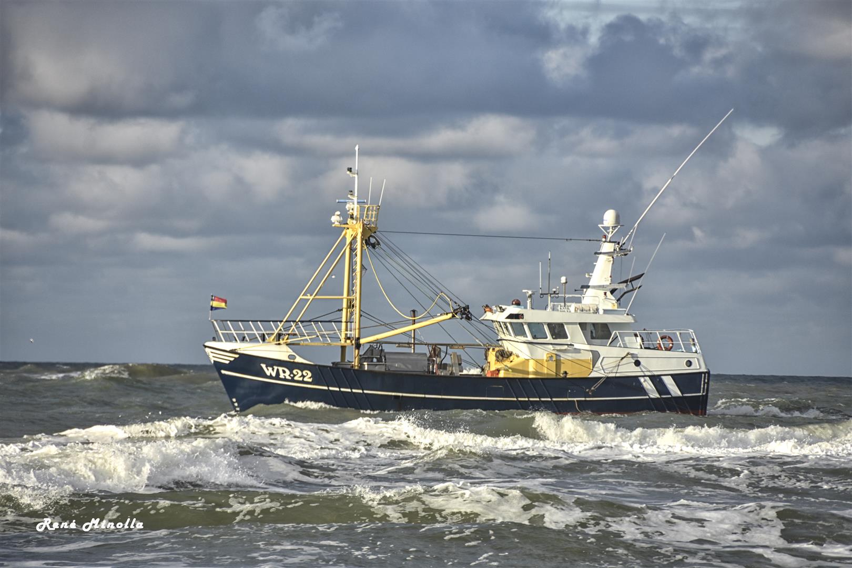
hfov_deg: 6.9
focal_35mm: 300
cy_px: 284
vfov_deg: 4.6
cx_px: 426
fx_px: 7099
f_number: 5.6
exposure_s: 1/1000
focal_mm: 200
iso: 200
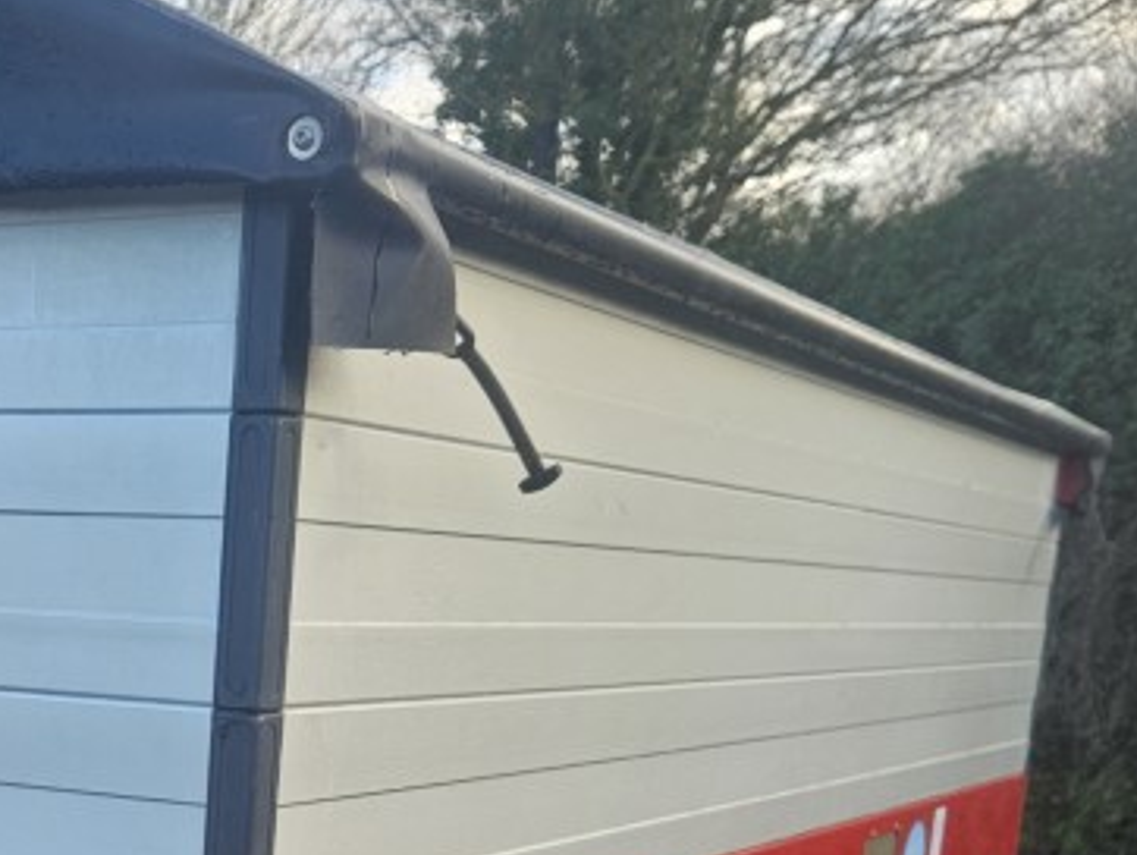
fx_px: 2136
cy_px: 993
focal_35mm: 65
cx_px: 31
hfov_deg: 28.2
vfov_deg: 21.2
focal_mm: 5.4
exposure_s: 1/180
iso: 40
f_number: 1.8
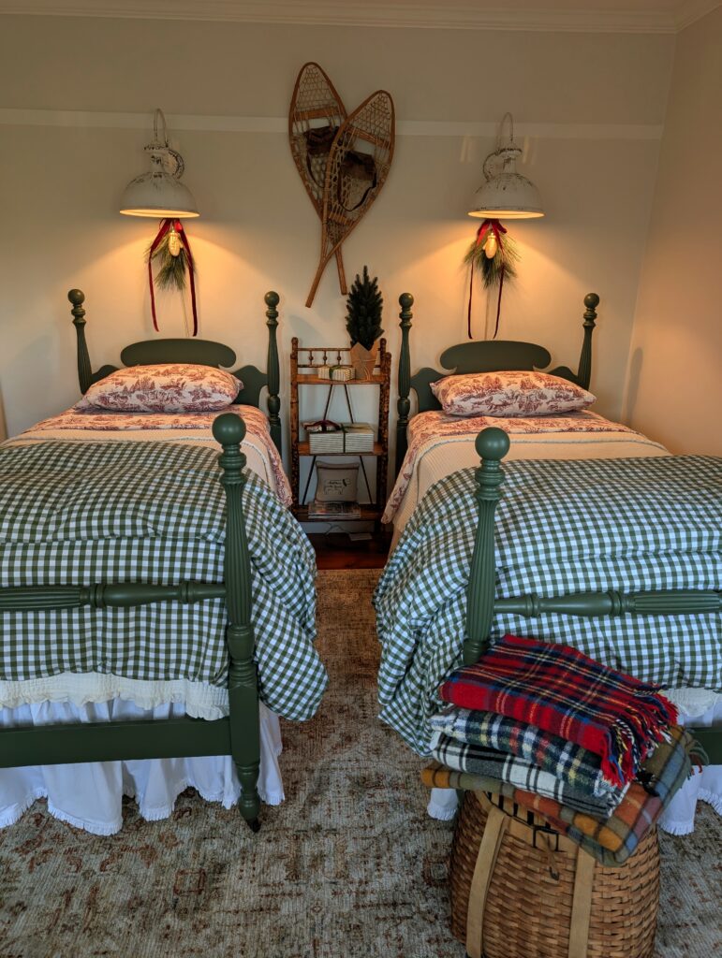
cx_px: 361
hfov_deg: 56.9
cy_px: 479
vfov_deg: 71.5
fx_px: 666
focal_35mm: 24
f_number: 1.68
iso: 22
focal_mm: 6.9
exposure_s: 1/60.2
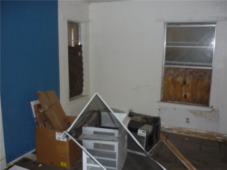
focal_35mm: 33
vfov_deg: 42.9
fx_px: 216
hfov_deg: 55.4
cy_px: 85
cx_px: 114
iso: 200
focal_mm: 5.5
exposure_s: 1/30
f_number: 2.8
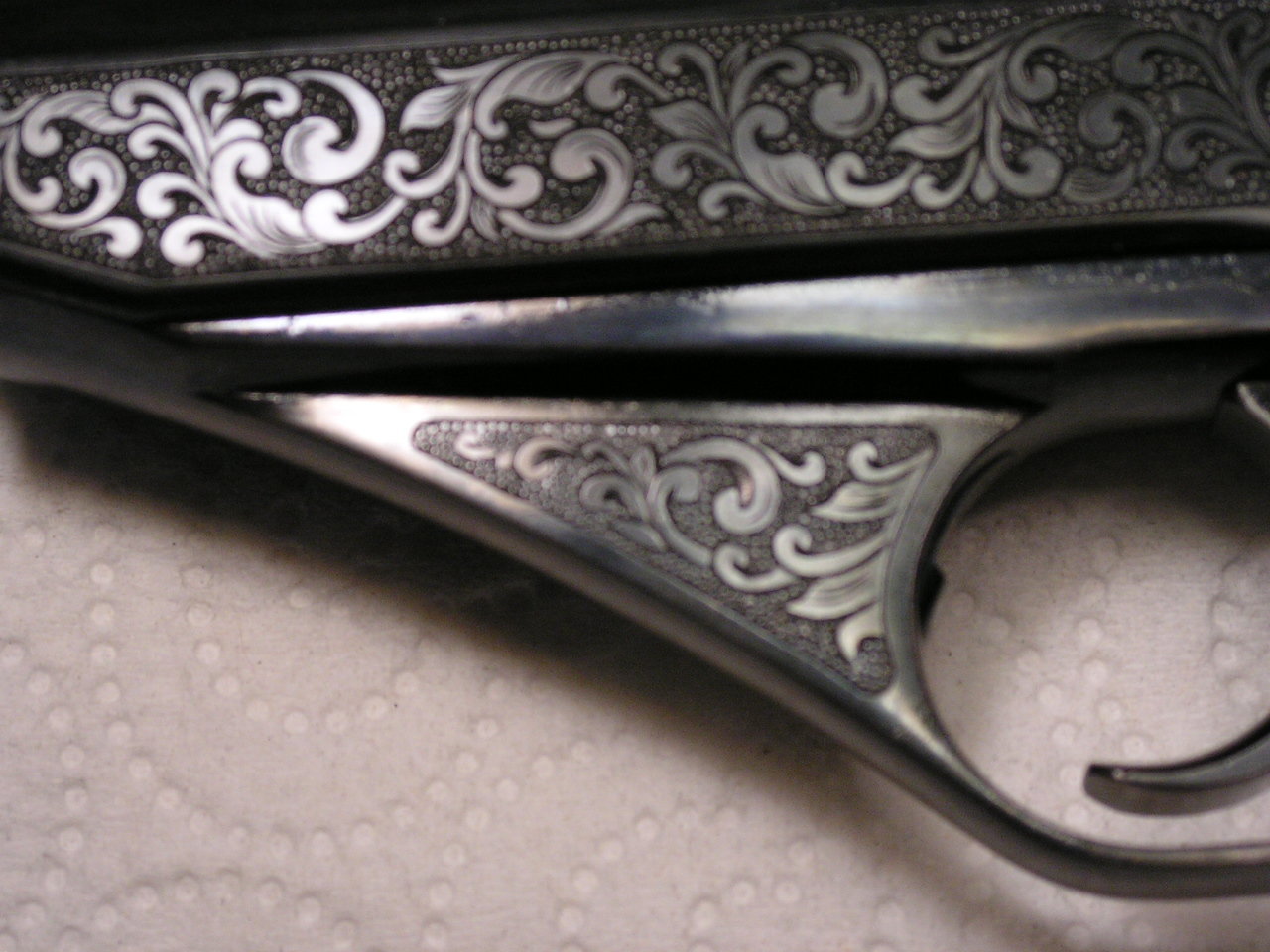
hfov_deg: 19.1
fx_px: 3779
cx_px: 635
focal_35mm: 103
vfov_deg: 14.4
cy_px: 476
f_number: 3.4
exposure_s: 1/100
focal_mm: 17.3
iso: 160
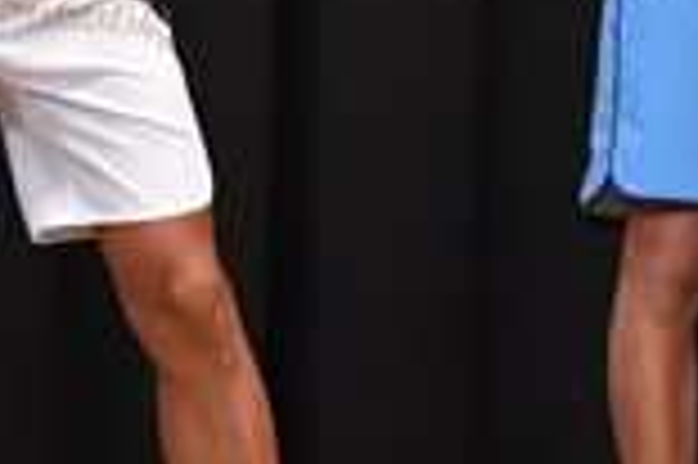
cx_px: 1092
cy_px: -167
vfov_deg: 1.5
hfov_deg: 2.2
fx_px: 18109
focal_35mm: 935
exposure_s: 1/400
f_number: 5.6
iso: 6400
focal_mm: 125
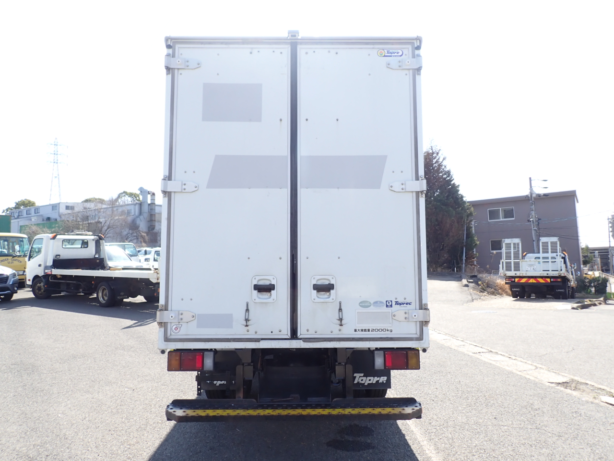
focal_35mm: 25
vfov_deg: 54.9
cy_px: 230
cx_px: 307
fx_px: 443
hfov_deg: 69.4
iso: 100
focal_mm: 4.5
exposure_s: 1/500
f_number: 2.8
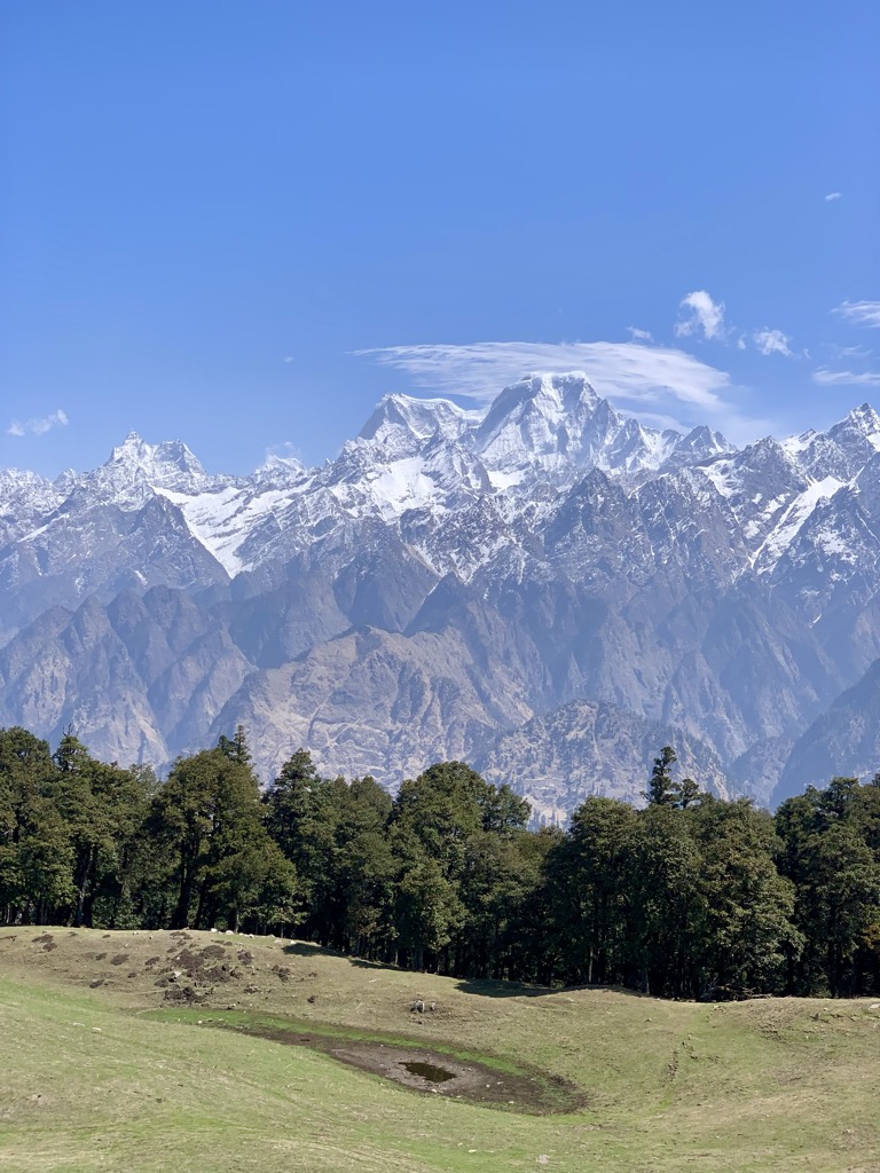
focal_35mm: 52
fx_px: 1763
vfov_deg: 36.8
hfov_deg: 28.0
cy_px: 586
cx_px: 440
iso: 16
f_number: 2.4
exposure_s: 1/1410
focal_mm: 6
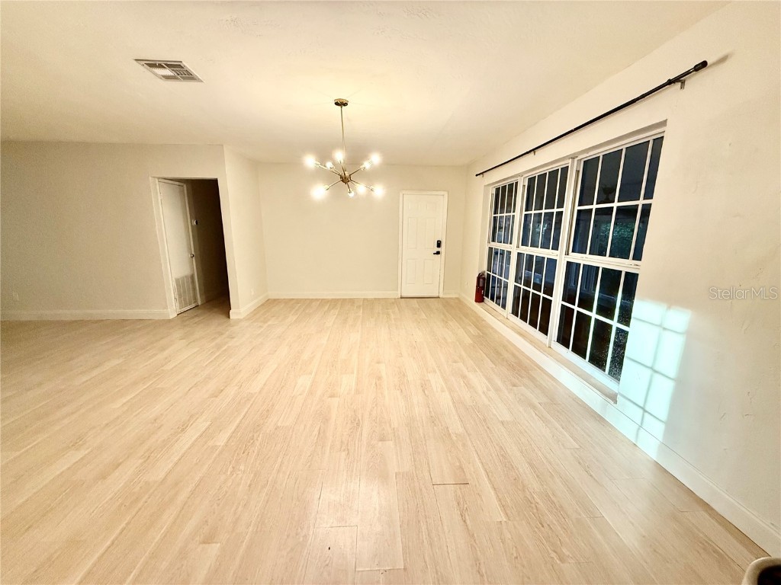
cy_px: 292
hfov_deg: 102.1
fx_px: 316
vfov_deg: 85.7
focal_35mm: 14
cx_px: 390
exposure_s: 1/120
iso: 640
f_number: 2.2
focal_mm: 2.22
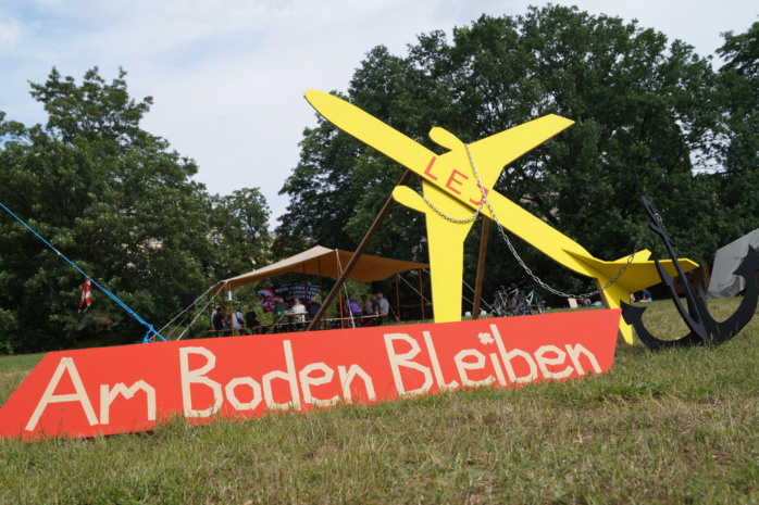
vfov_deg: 36.9
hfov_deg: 53.1
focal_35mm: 36
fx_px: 759
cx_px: 380
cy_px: 252
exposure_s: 1/400
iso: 100
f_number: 6.3
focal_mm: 24
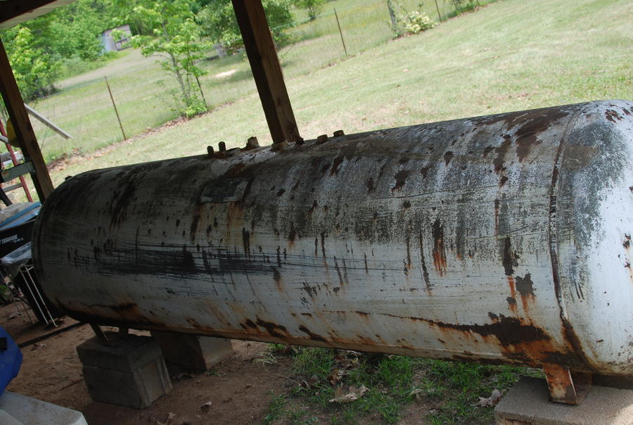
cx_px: 316
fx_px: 740
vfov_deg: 32.0
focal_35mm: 42
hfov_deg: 46.3
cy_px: 212
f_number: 6.3
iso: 200
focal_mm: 28
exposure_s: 1/160
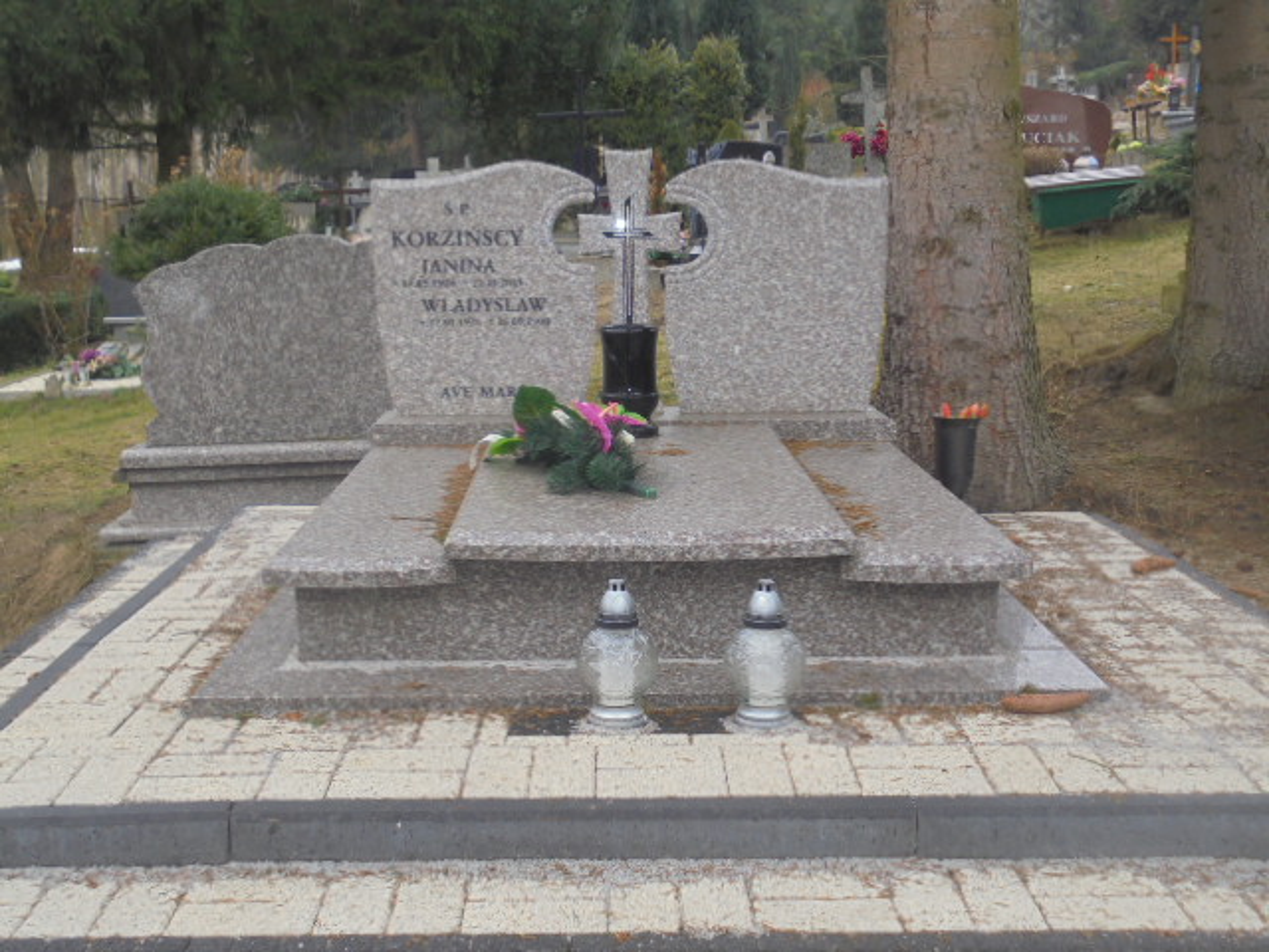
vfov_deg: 33.6
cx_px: 634
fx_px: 1576
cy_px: 476
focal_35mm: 43
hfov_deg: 43.9
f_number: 4.5
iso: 100
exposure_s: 1/40
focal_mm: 7.8
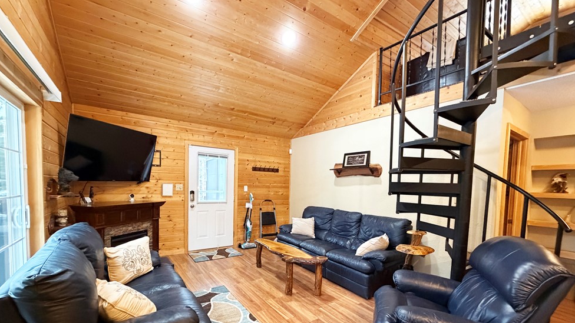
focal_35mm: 16
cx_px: 287
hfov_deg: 99.4
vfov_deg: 66.3
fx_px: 244
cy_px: 197
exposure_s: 1/60
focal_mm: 2.22
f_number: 2.2
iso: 800
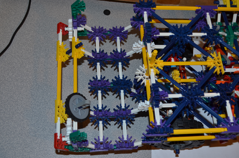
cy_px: 79
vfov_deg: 28.0
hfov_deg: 41.2
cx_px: 120
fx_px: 318
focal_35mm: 48
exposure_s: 1/30
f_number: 5.6
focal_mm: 32
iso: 200
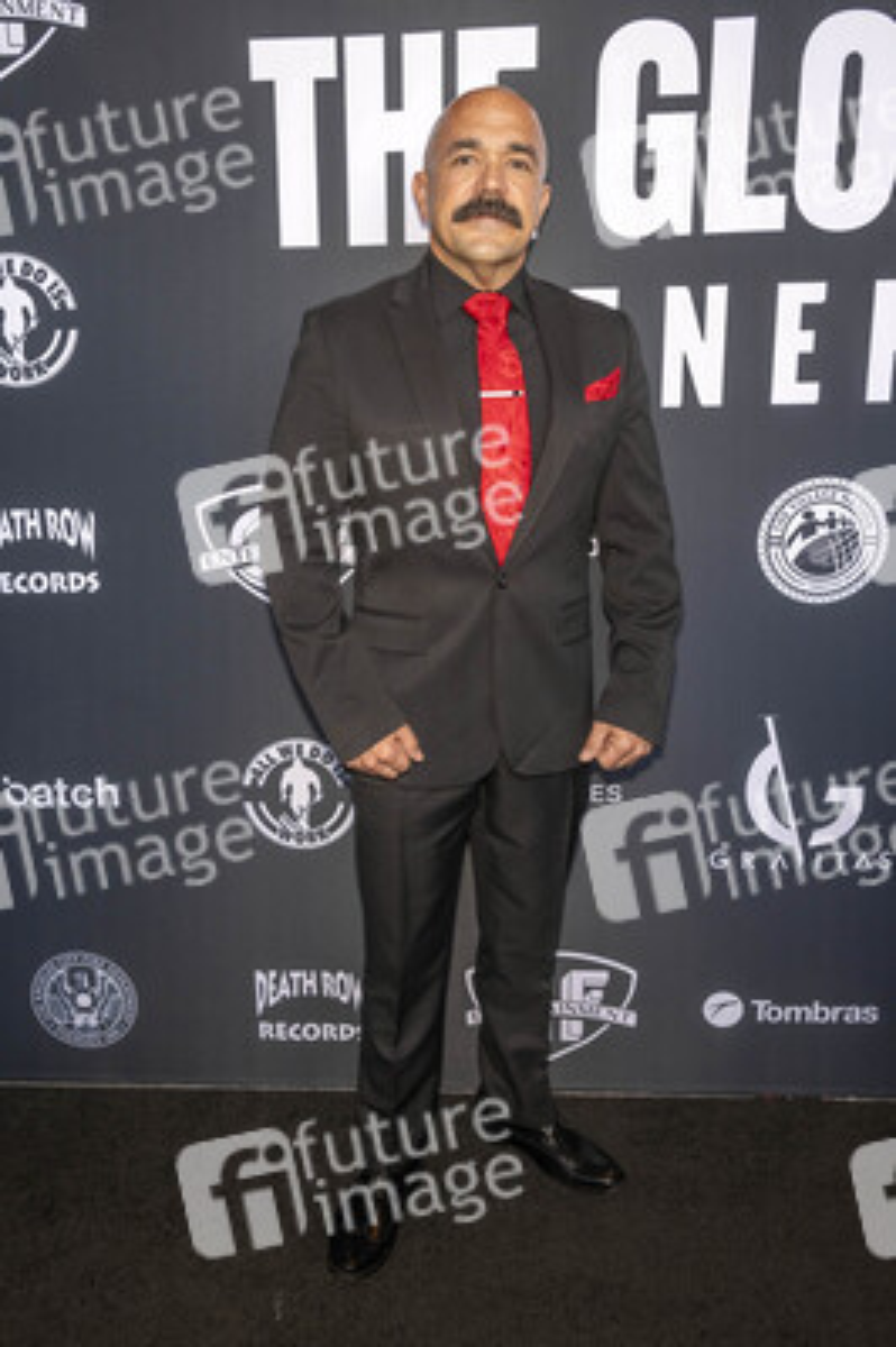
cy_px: 674
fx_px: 1010
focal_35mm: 27
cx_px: 448
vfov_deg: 67.4
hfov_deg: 47.9
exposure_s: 1/200
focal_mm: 27
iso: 800
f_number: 5.6
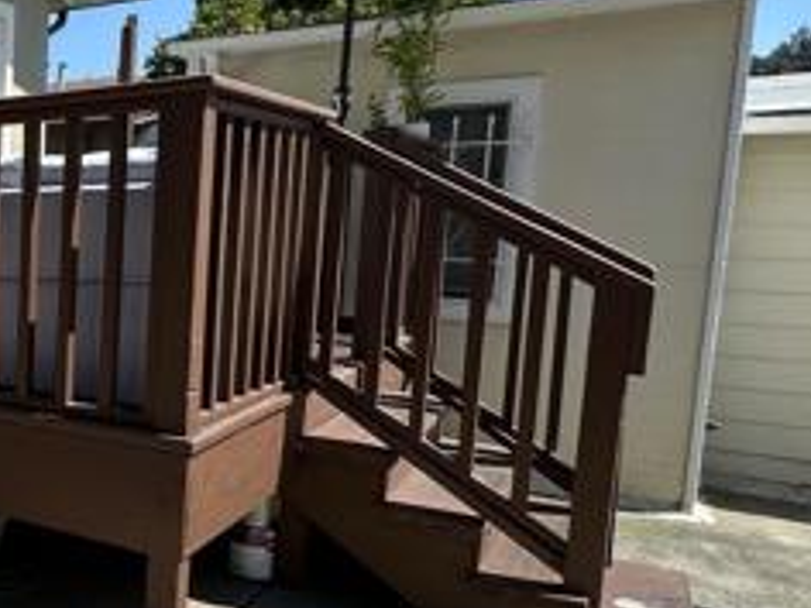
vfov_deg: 37.7
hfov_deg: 35.8
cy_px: 316
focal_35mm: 38
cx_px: -206
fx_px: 890
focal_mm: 2.22
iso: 50
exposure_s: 1/1319
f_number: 2.2
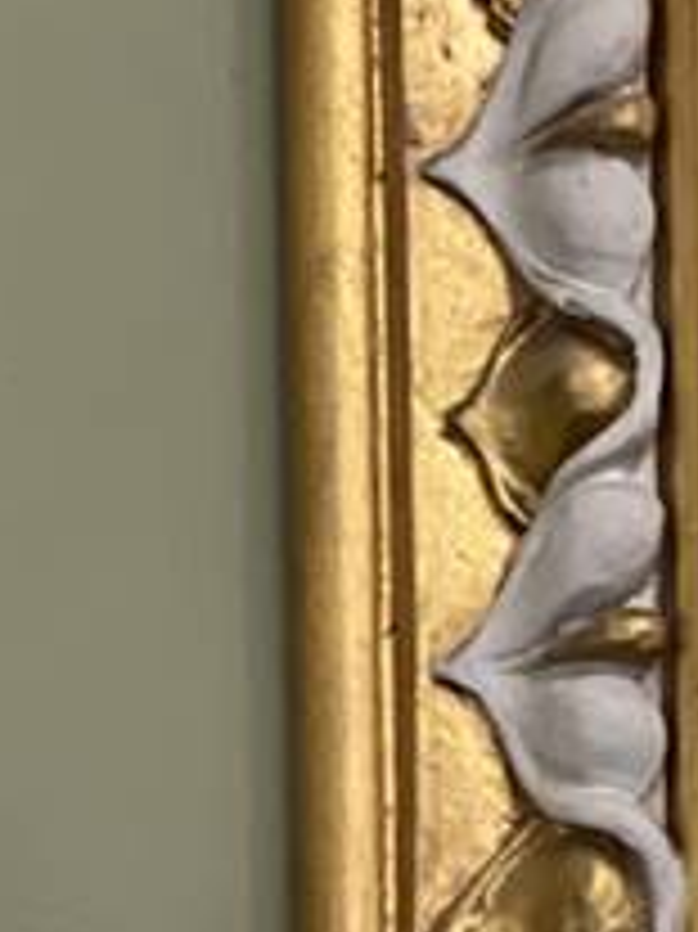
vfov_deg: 6.1
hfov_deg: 4.6
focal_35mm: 317
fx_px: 8531
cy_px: 1977
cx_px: -703
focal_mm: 7.5
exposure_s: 1/33
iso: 160
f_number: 2.2
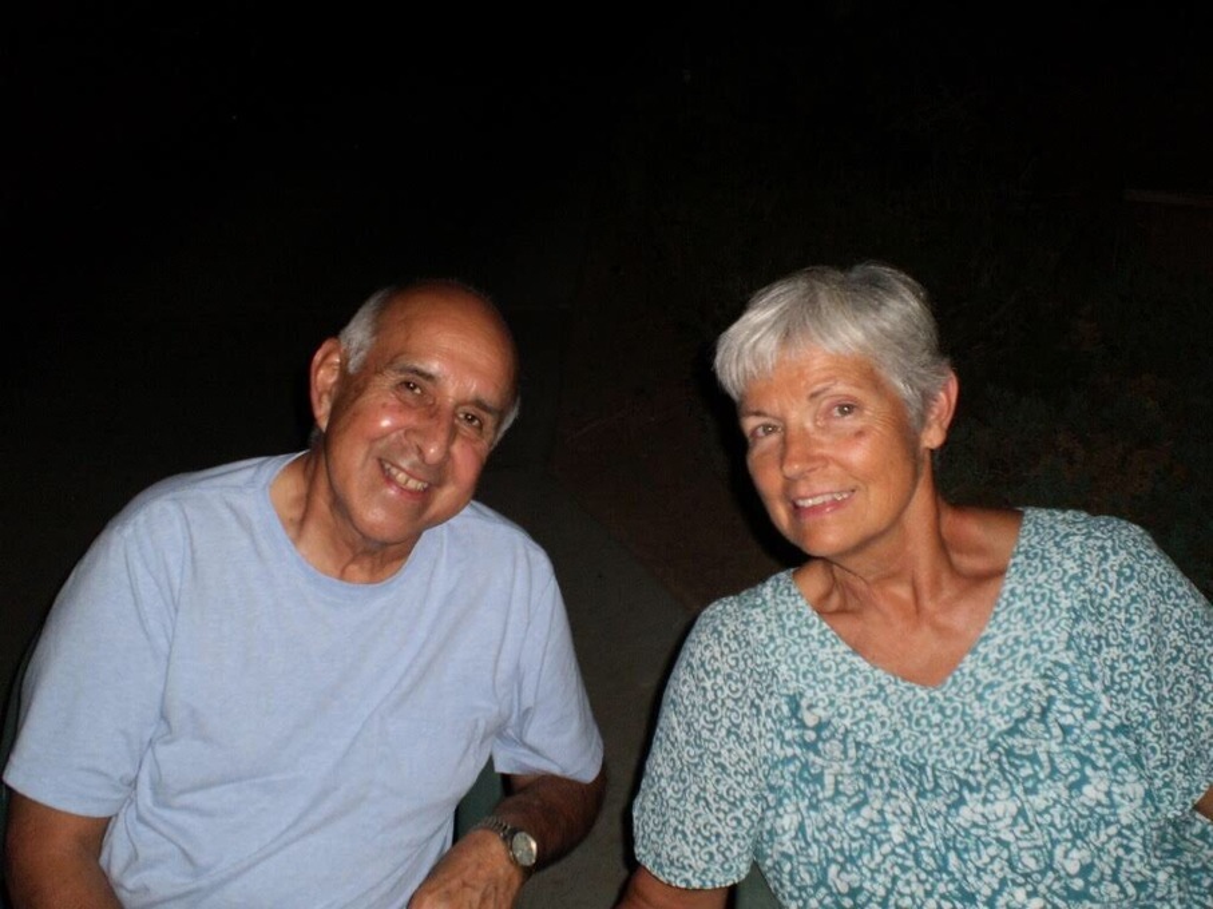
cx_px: 606
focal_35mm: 36
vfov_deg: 39.6
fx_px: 1261
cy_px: 454
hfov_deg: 51.4
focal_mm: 6.3
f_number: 3.1
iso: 125
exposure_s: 1/30
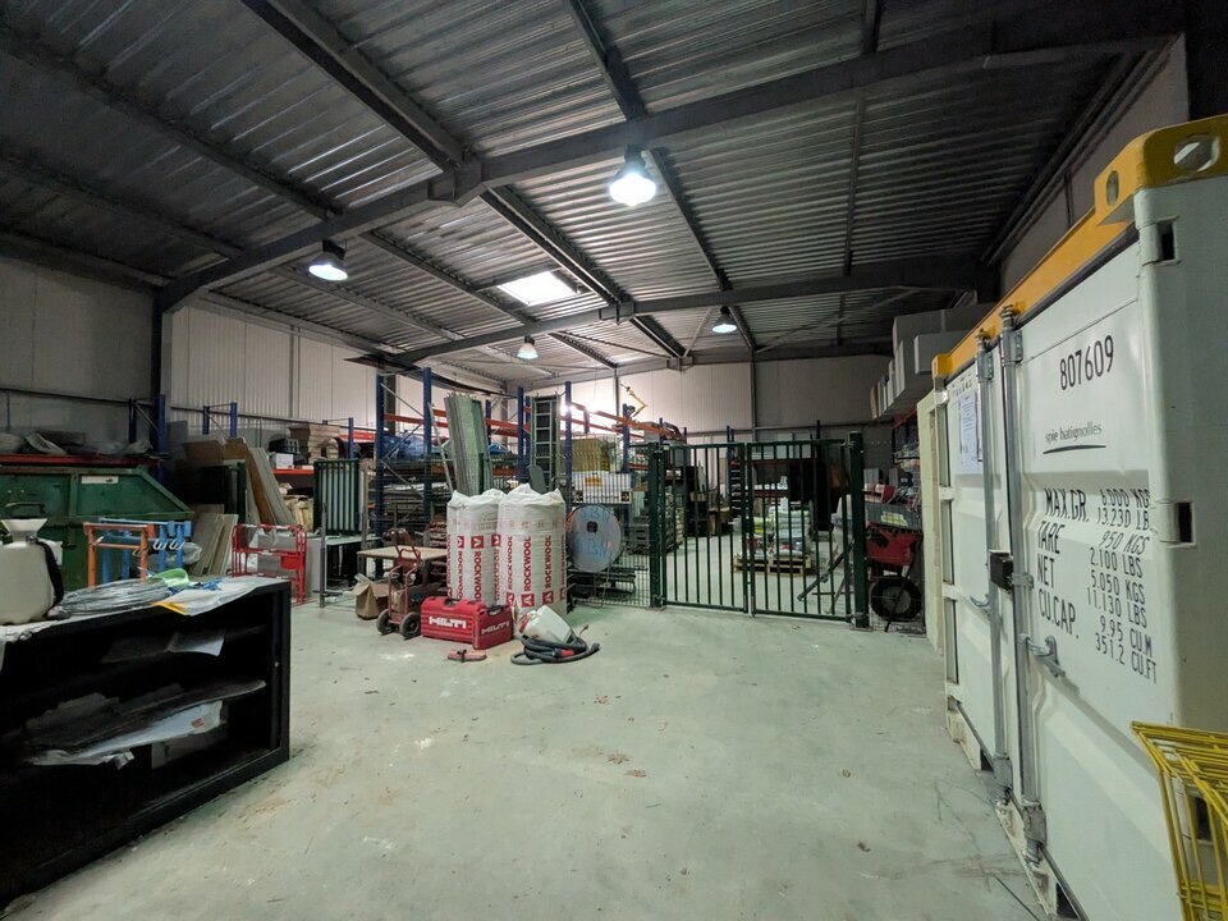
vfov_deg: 85.7
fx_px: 497
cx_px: 614
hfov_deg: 102.1
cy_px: 460
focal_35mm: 14
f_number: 2.2
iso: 1018
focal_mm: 1.83
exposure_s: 1/25
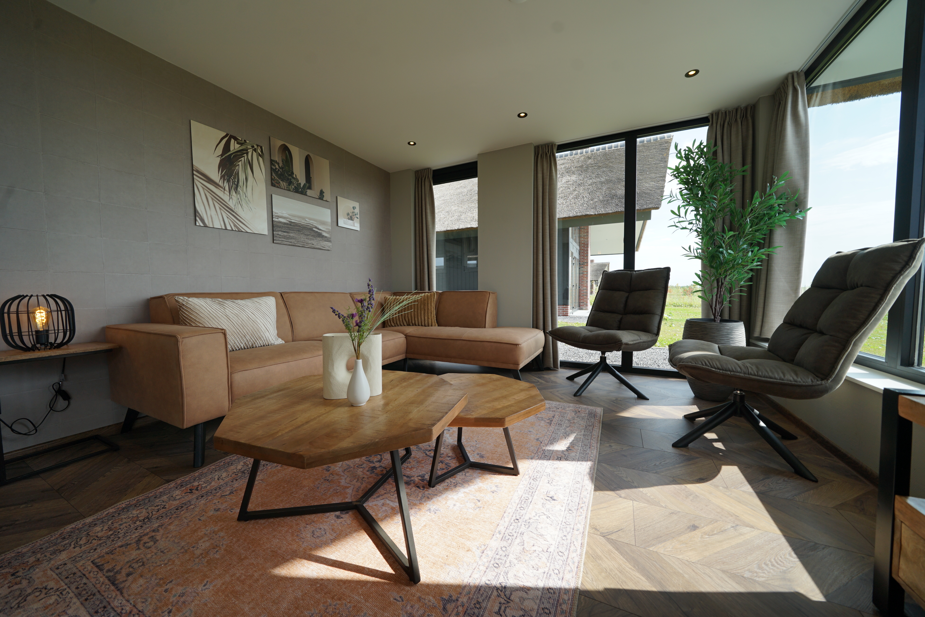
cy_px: 308
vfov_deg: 90.0
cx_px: 462
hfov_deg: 112.6
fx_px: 308
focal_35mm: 12
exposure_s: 1/125
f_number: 5.6
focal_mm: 12
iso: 100
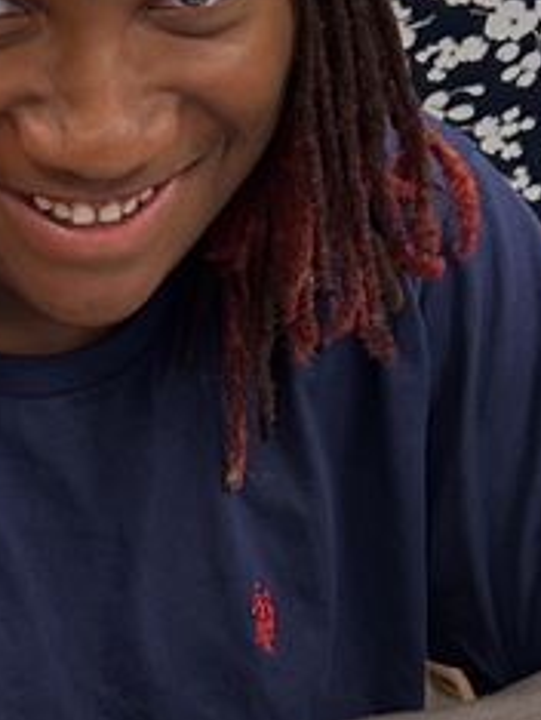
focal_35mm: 114
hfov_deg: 12.9
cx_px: 3
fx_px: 2371
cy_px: 646
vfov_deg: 17.0
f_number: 1.5
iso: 200
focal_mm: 5.7
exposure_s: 1/60
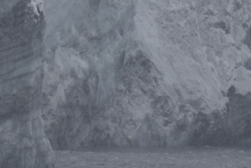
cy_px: -23
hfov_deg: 1.7
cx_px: 46
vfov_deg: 1.2
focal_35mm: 1186
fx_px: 8268
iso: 280
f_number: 5.6
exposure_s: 1/640
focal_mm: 300
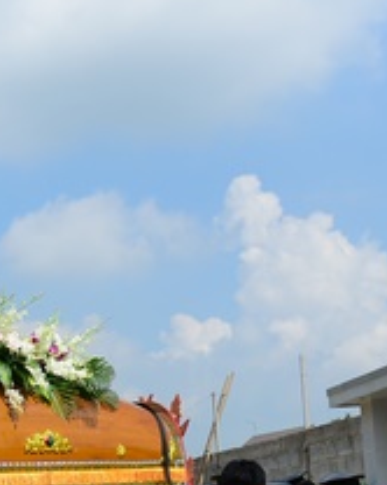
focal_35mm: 91
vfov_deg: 20.3
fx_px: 1305
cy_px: 499
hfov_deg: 16.7
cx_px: 70
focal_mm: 31
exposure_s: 1/4000
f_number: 4
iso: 320
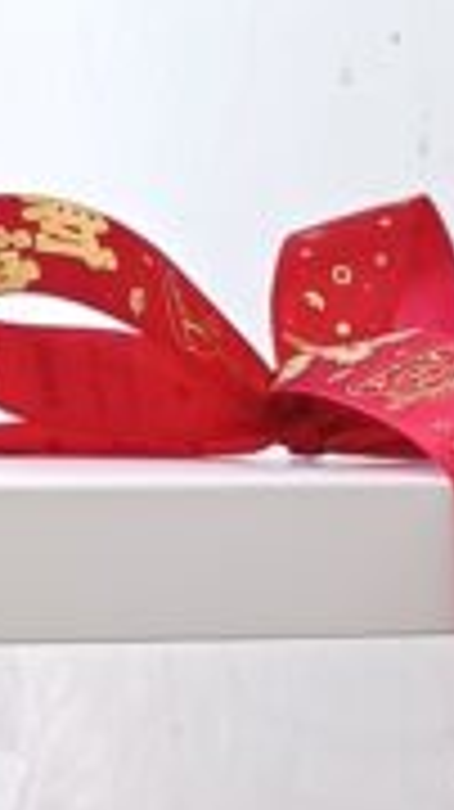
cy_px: 1148
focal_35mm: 163
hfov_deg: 7.4
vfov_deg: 12.6
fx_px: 3495
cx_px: 409
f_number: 1.75
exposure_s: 1/50
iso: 360
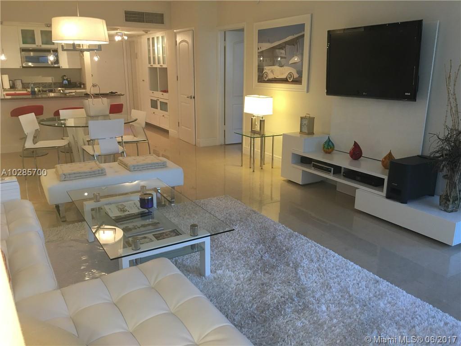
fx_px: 386
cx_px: 230
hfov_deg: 61.7
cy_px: 173
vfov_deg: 48.2
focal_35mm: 29
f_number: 2.2
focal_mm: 4.15
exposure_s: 1/15
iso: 32
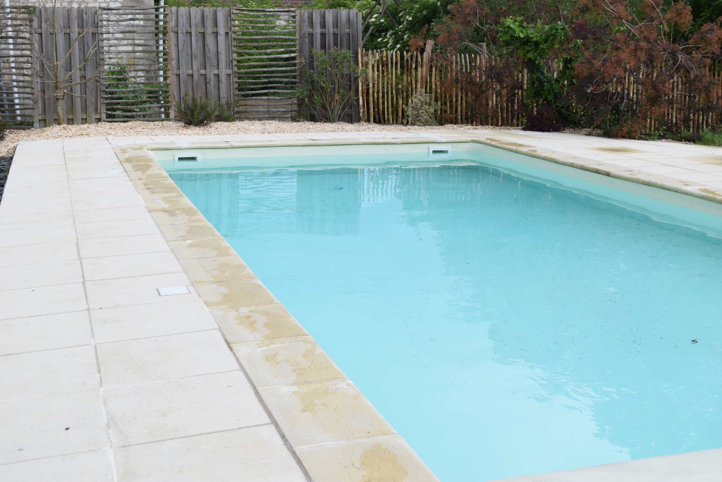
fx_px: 933
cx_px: 361
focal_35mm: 46
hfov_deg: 42.3
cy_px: 241
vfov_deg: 29.0
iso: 400
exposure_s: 1/250
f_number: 8
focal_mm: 31
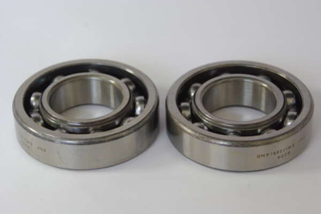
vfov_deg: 11.4
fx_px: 1070
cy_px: 107
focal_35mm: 120
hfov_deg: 17.1
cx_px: 160
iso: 800
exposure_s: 1/10
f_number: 5.6
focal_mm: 80
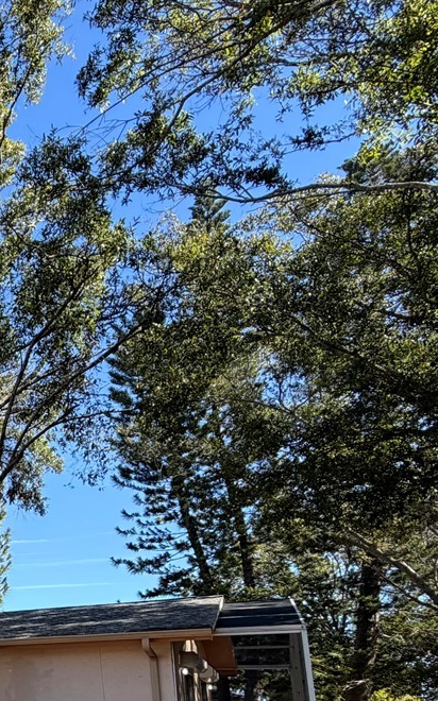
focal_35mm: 36
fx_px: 688
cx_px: -201
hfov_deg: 26.6
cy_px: 585
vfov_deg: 50.0
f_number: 2.2
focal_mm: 2.22
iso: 64
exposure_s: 1/502
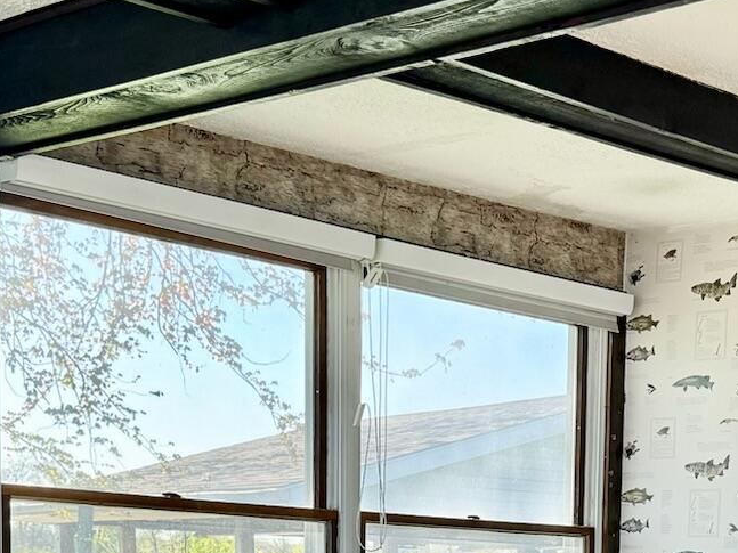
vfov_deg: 17.6
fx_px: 1620
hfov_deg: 25.5
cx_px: 508
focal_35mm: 76
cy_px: 798
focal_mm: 6.76
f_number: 1.78
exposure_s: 1/262
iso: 64
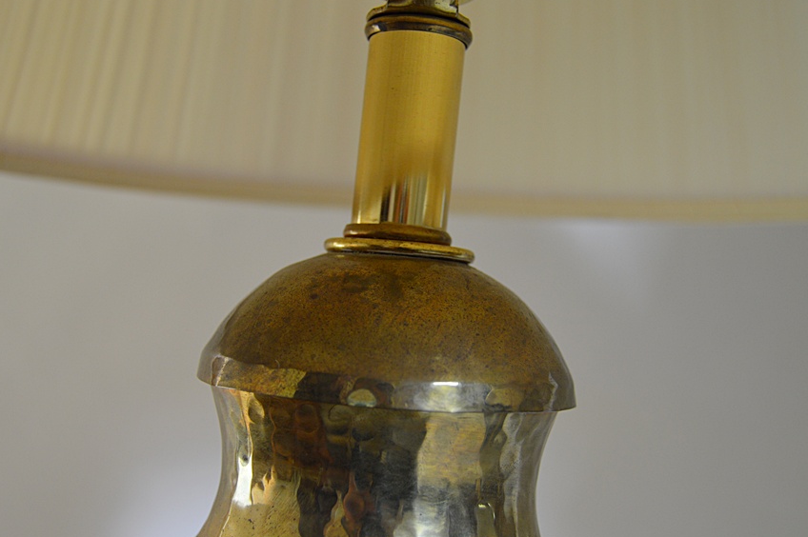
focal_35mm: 46
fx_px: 1032
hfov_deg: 42.7
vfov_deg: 29.2
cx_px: 362
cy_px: 310
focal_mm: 26
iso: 400
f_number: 4
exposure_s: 1/60
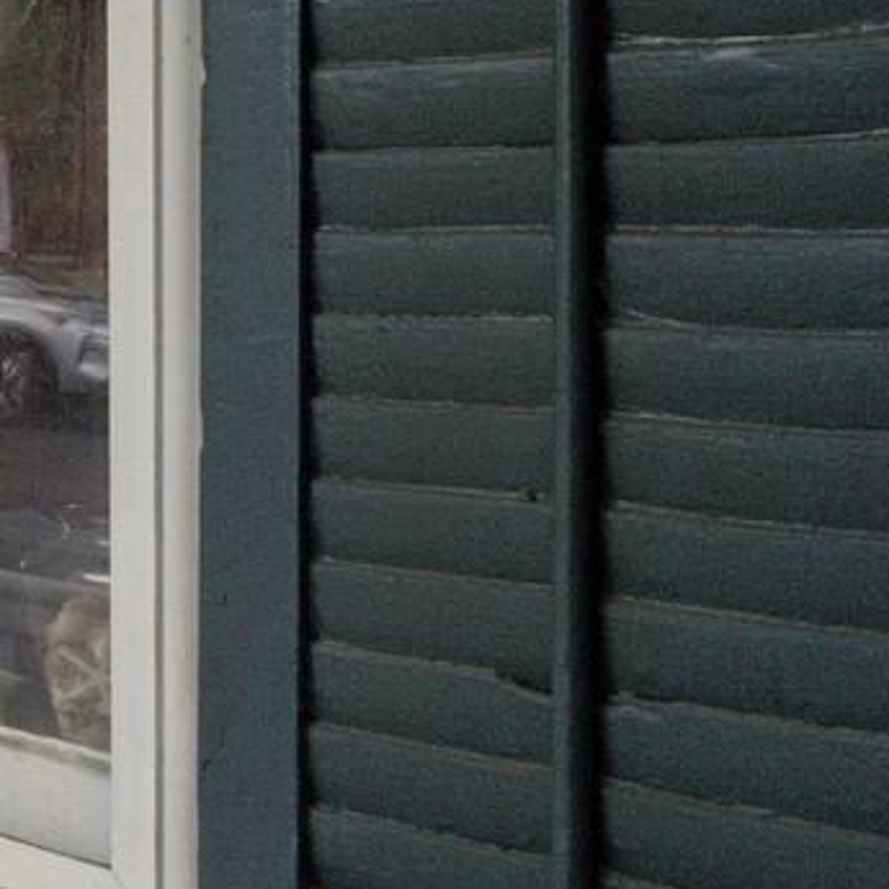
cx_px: -1154
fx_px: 1831
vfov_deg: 26.9
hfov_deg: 15.9
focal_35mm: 63
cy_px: 224
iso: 200
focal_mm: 16
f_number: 11
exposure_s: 1/200
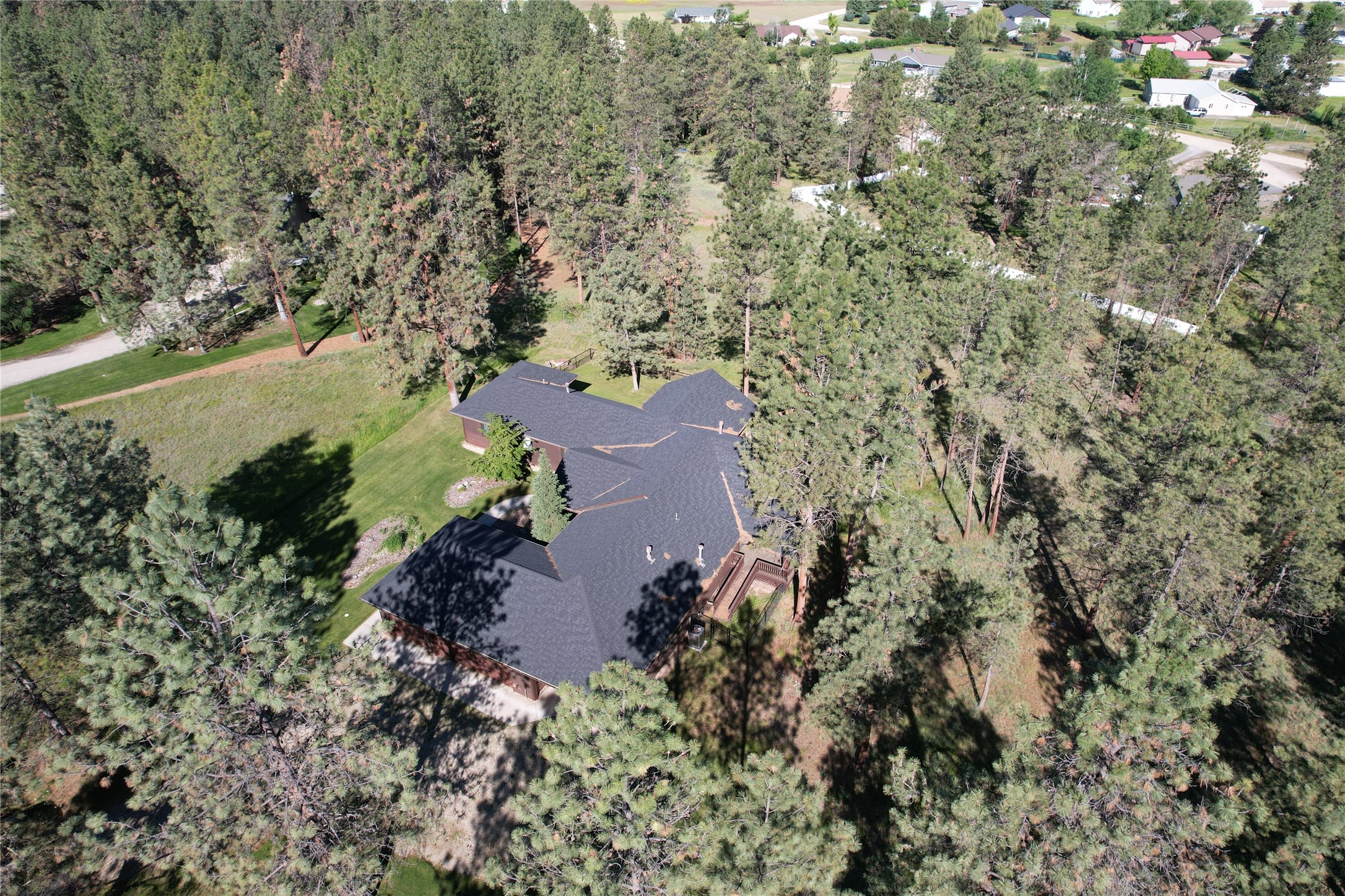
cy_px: 448
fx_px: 822
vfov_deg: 57.2
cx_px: 672
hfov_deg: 78.6
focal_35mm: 22
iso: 110
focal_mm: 8.38
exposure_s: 1/1250
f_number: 2.8
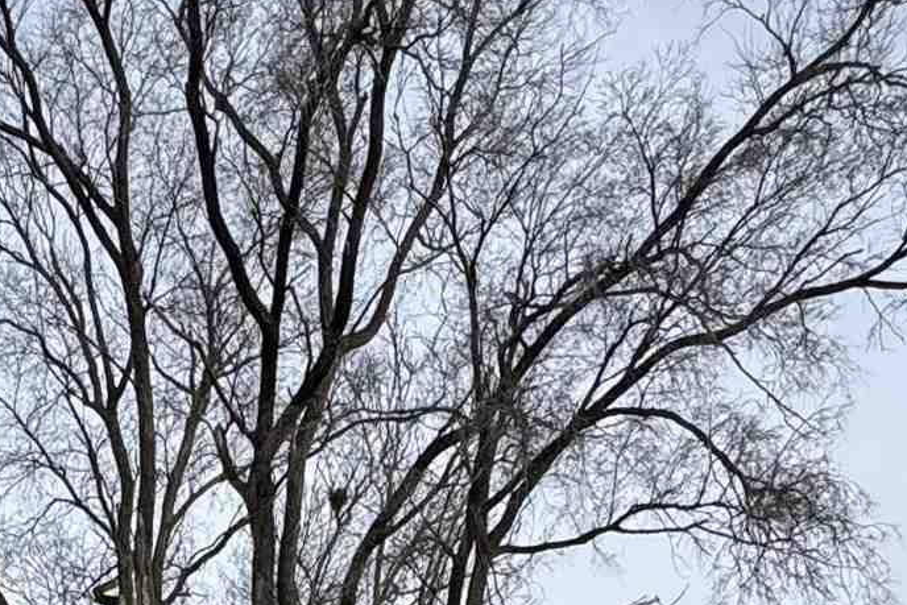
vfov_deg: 16.0
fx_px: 1638
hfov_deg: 29.0
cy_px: 1231
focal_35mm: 65
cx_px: 5
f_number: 2.2
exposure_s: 1/879
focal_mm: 2.22
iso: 40
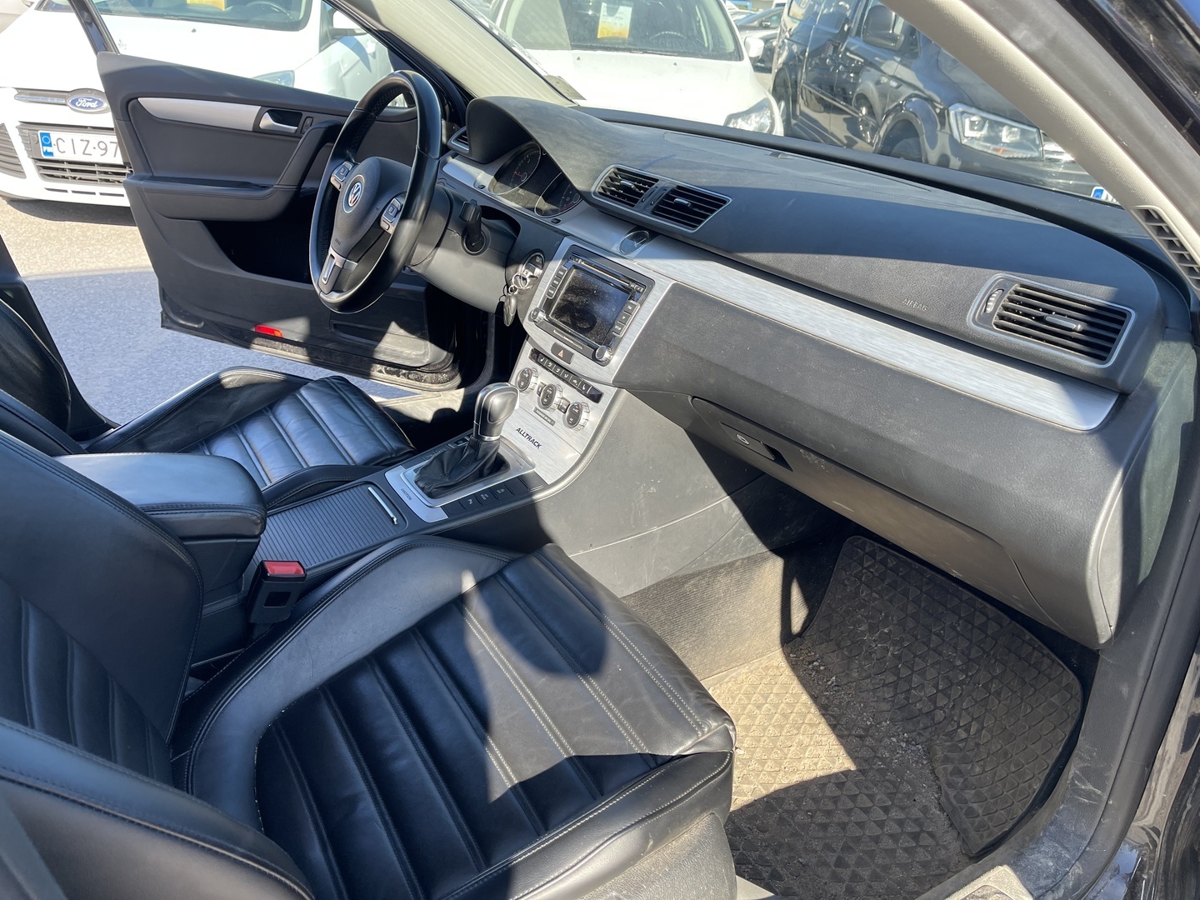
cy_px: 450
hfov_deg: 69.4
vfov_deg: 54.9
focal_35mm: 25
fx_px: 867
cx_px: 600
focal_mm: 5.1
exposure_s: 1/395
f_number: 1.6
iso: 32
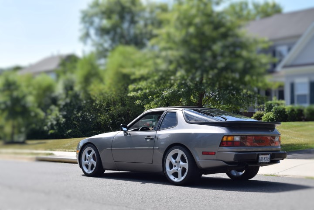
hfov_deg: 35.1
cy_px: 105
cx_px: 157
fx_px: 497
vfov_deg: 23.8
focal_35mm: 57
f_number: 10
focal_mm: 38
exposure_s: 1/400
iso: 200
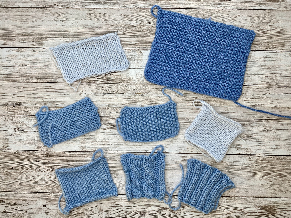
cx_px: 146
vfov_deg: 53.1
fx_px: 219
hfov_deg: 67.3
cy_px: 109
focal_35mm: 26
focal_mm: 4.25
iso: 40
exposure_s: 1/122
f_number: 1.8
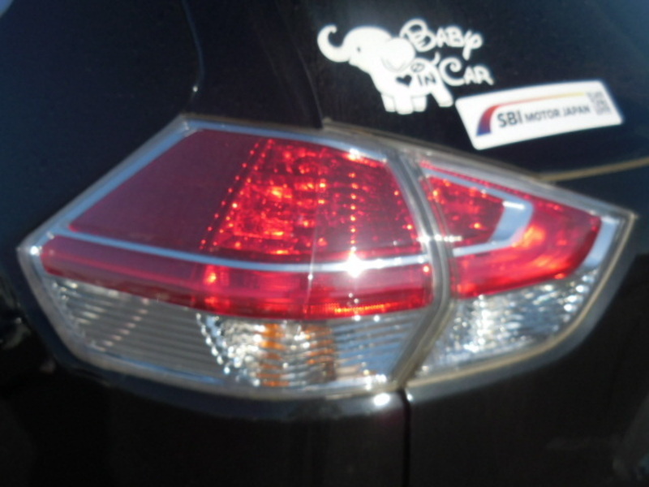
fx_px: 731
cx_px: 324
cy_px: 244
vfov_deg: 36.8
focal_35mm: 39
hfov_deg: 47.9
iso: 125
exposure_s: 1/1250
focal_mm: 7
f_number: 3.9
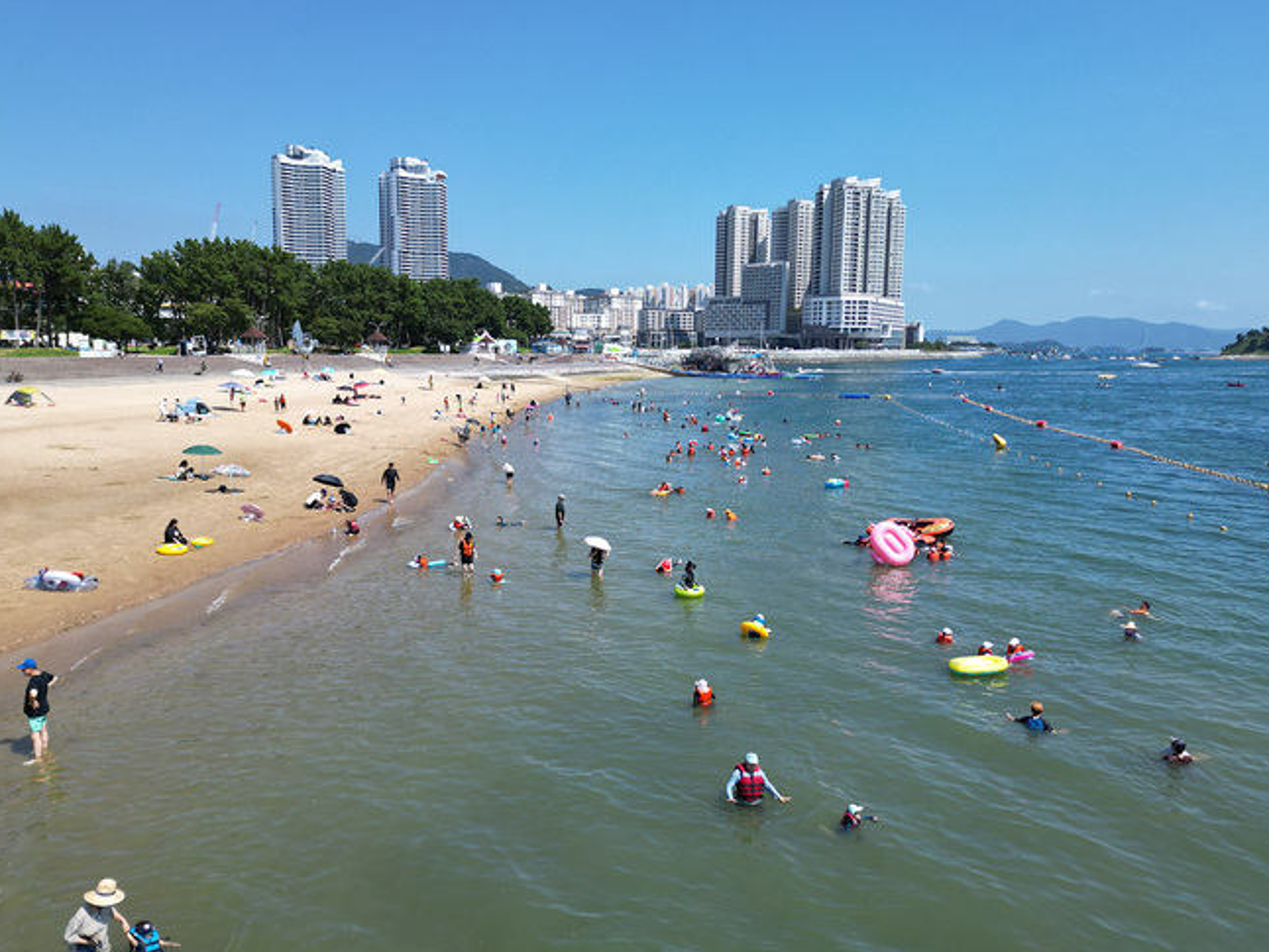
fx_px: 953
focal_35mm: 26
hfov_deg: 67.3
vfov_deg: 53.1
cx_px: 633
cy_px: 466
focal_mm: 6.72
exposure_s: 1/2500
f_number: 1.7
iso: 100
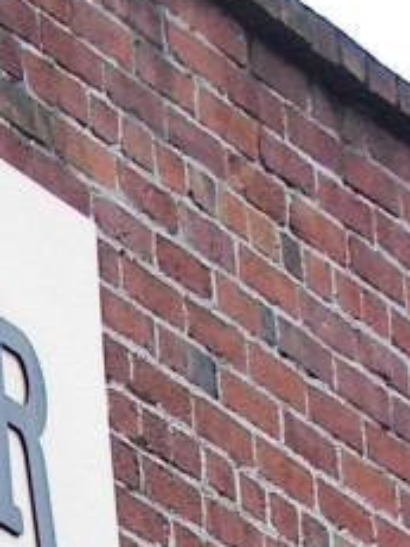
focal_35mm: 592
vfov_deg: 3.3
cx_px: -825
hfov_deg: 2.5
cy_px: 1066
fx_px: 9358
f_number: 3.2
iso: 64
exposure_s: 1/125
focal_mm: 15.8
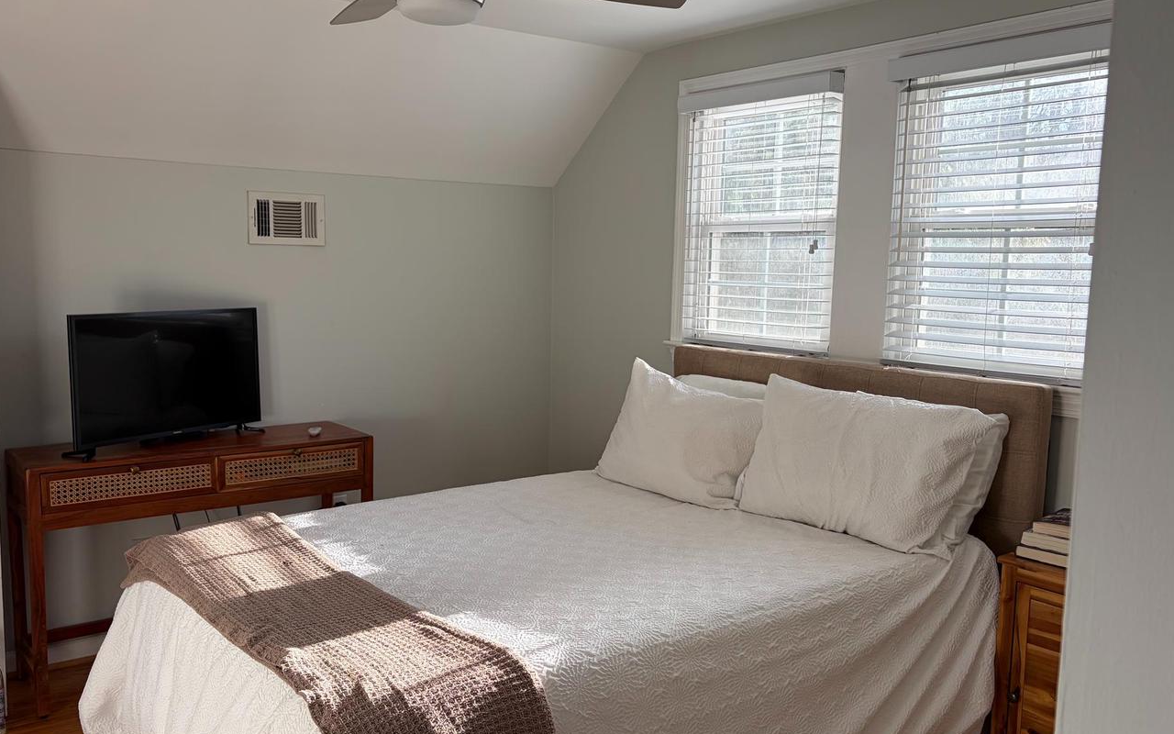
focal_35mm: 31
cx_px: 567
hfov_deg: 61.2
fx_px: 992
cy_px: 390
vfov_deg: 40.6
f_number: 1.6
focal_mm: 5.96
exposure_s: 1/156
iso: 32
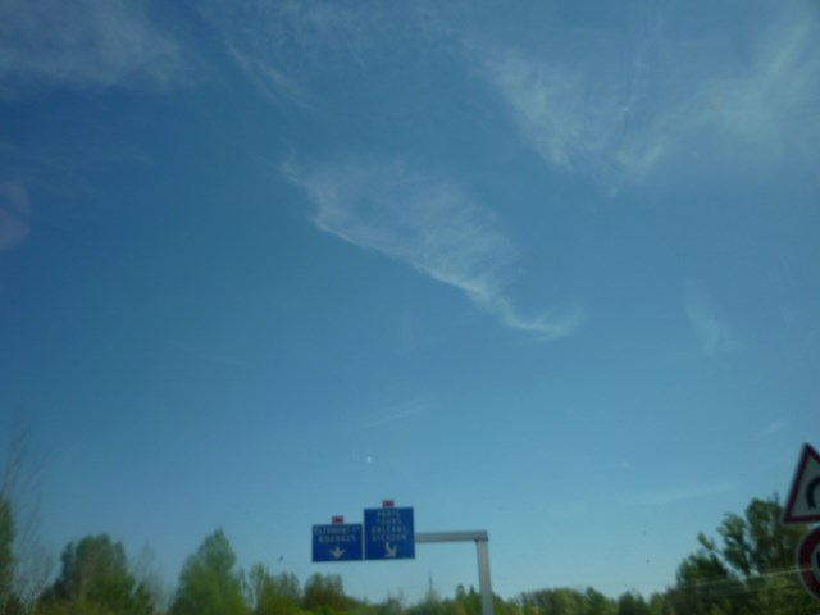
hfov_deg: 61.7
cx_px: 410
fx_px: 687
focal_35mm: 29
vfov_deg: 48.2
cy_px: 308
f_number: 4
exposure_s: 1/640
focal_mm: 5.2
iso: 80
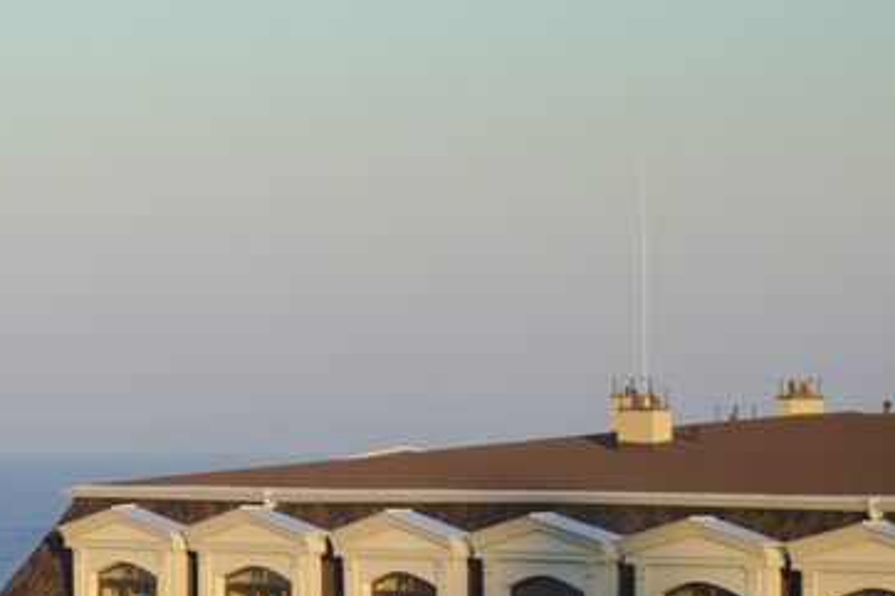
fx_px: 6162
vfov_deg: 5.5
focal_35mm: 248
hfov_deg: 8.3
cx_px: -47
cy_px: 31
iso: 400
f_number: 1.8
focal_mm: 50
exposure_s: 1/4000
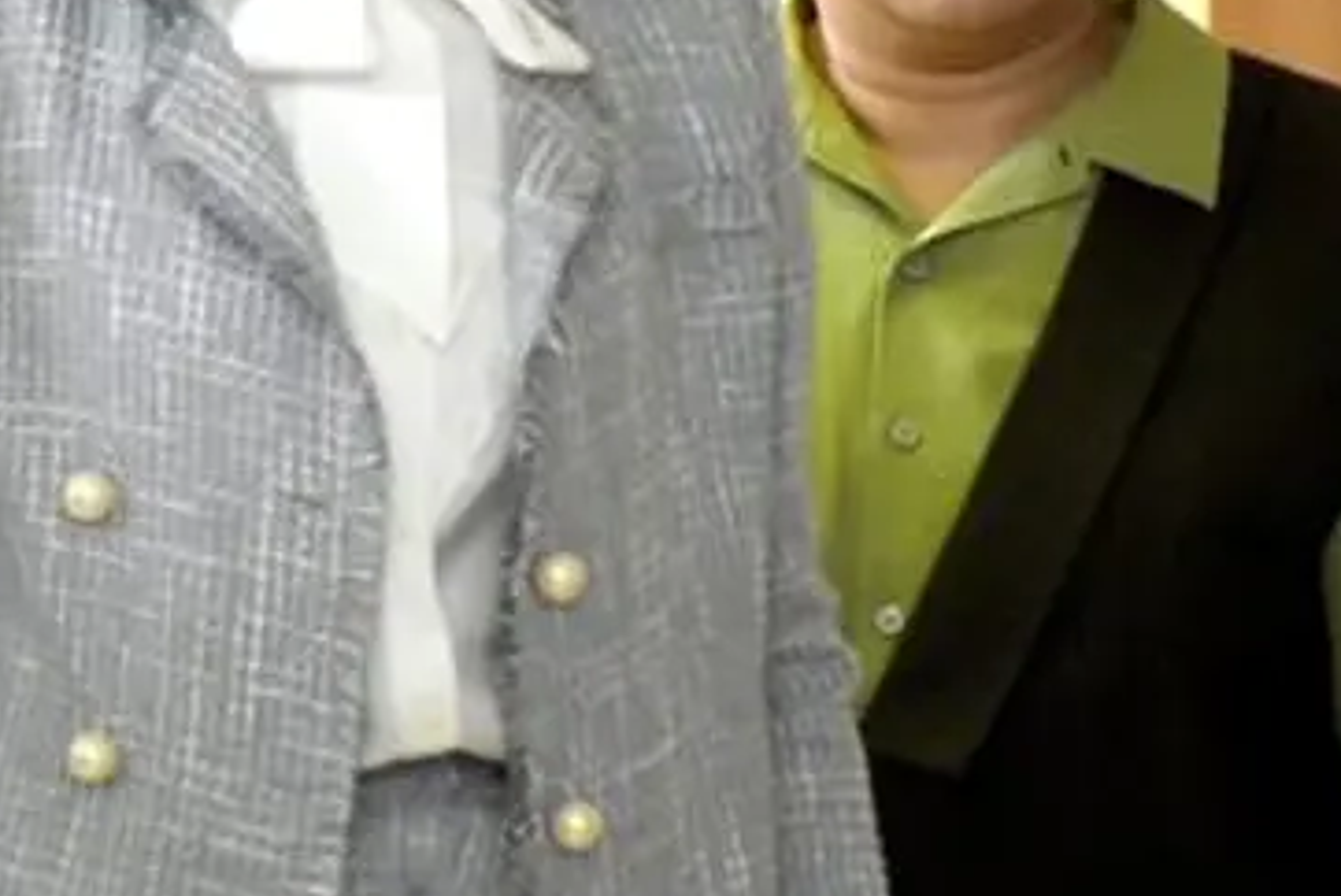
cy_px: 50
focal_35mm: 453
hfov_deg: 4.5
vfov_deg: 3.0
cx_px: 226
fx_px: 16887
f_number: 5.6
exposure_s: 1/100
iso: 1600
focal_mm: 140
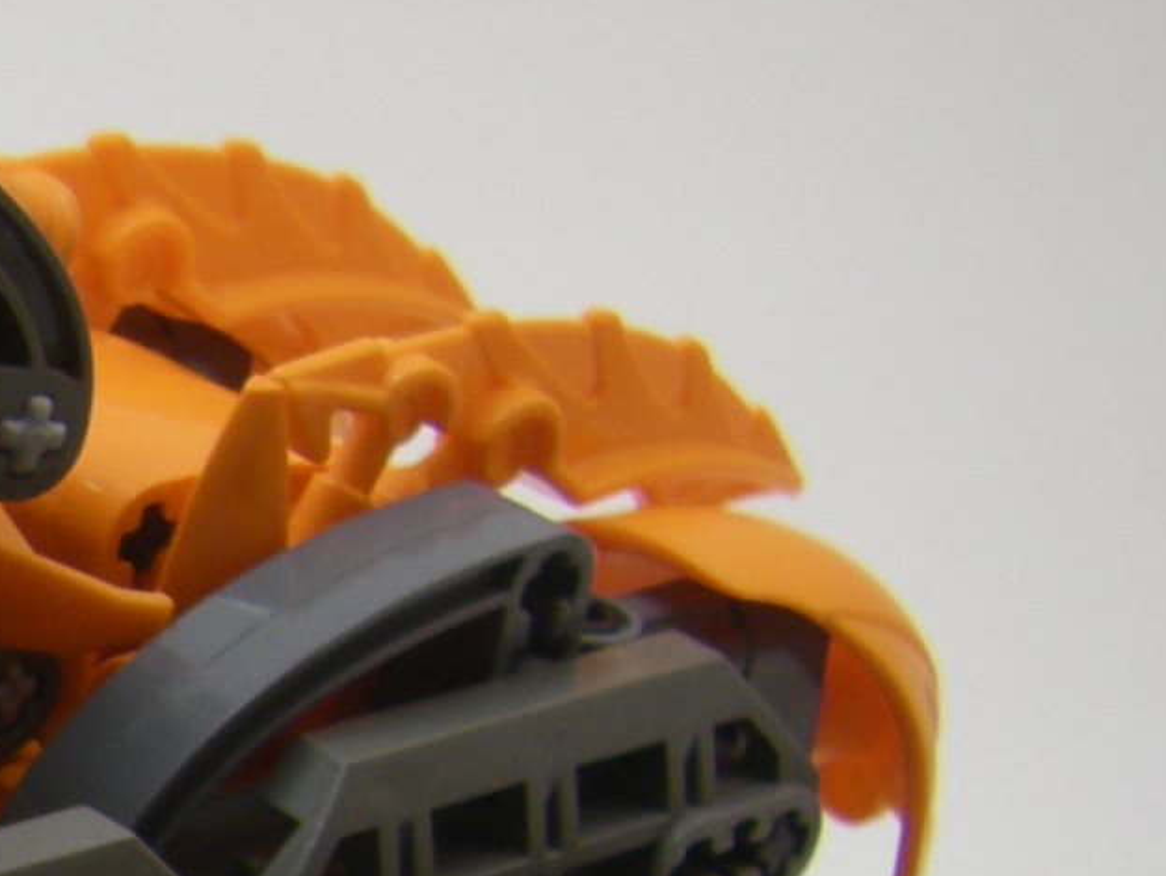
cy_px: 1127
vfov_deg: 9.3
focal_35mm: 157
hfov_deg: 11.9
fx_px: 5291
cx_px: -668
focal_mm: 6.3
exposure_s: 1/50
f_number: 3.5
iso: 64
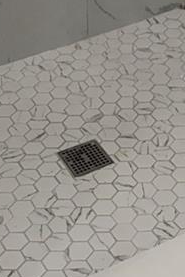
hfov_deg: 12.6
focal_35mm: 108
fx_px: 831
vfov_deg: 15.0
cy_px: -294
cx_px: 163
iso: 100
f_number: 1.78
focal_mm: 6.76
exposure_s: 1/120
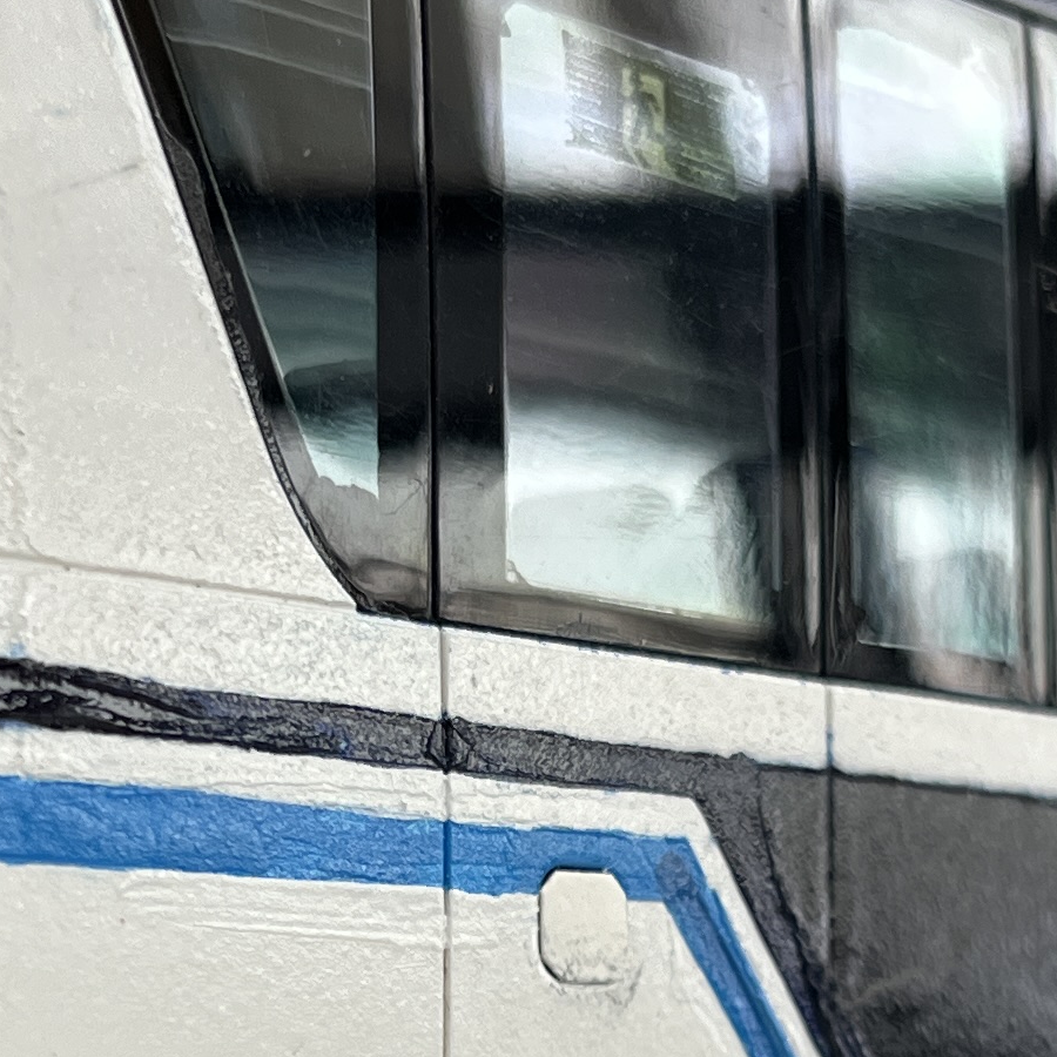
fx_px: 3558
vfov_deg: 16.5
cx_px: 783
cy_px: 1090
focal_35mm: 103
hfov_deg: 16.8
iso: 64
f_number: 1.6
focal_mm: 5.1
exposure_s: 1/120
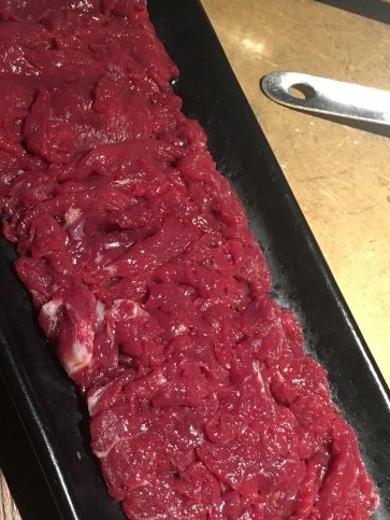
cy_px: 309
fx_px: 630
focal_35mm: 42
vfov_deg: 44.6
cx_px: 141
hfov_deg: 34.2
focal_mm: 4.15
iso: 100
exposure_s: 1/17
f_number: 2.2
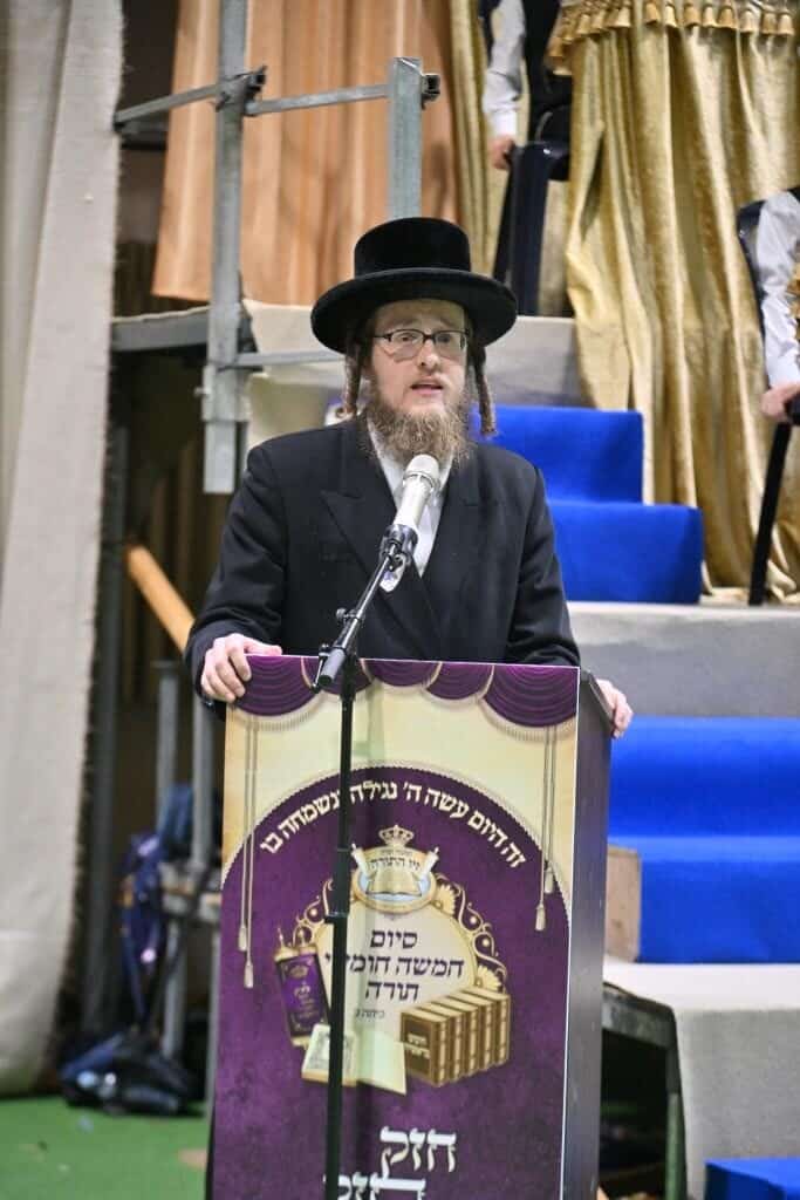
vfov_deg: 17.1
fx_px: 3998
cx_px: 400
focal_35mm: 120
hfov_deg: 11.4
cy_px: 600
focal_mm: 120
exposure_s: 1/160
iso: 1250
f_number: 4
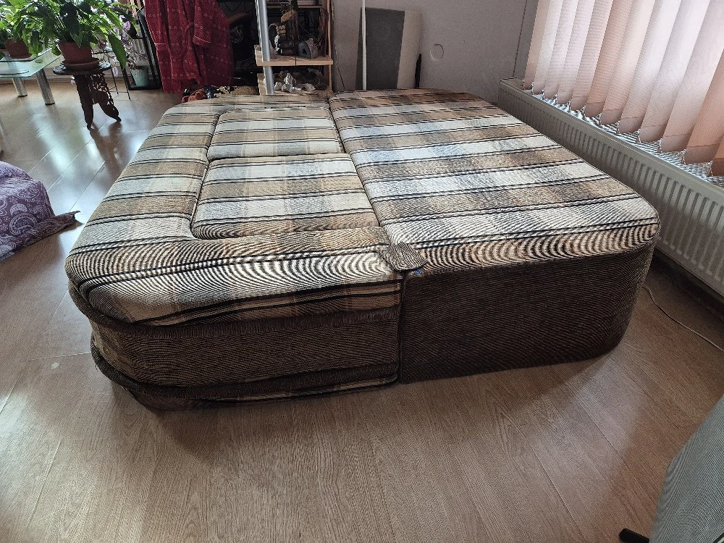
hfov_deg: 73.9
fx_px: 481
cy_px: 272
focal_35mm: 23
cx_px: 362
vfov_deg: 58.9
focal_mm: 5.4
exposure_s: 1/100
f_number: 1.8
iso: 320
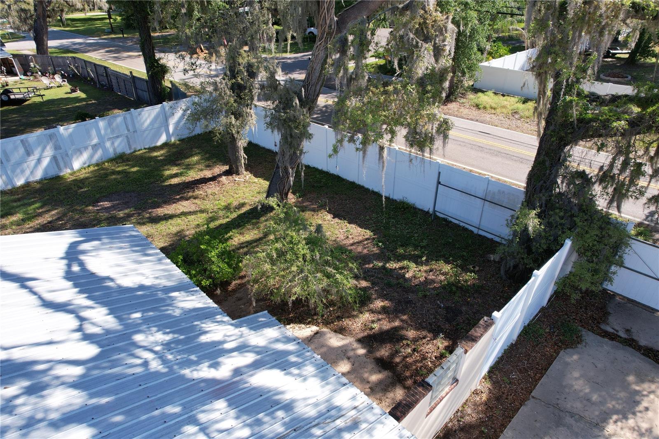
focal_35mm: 22
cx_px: 330
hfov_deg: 78.6
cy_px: 220
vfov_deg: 57.2
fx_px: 403
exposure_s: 1/640
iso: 110
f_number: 2.8
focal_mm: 8.38
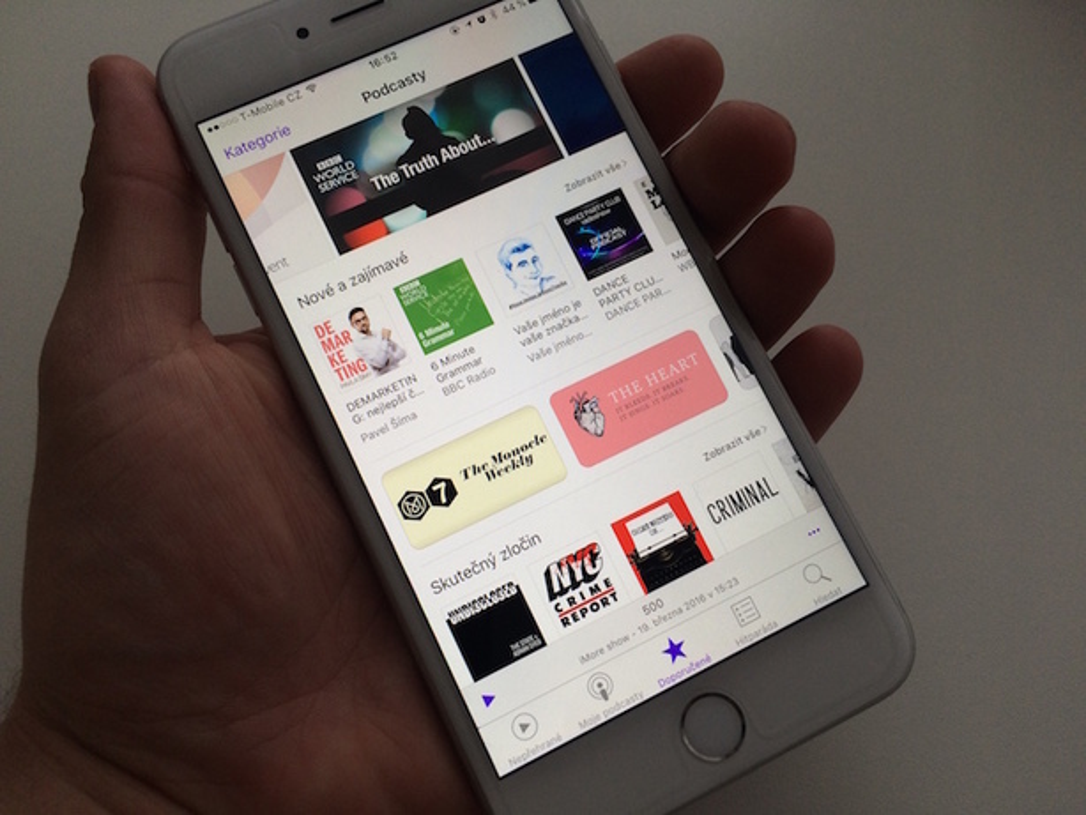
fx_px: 910
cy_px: 408
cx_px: 543
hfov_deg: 61.6
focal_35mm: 29
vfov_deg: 48.3
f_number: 2.2
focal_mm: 4.15
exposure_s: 1/50
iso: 50
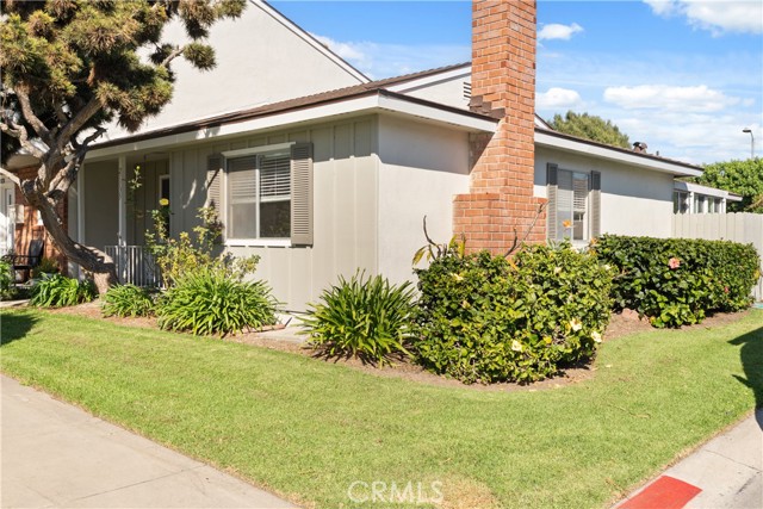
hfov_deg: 60.3
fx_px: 657
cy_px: 254
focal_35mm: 31
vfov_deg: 42.3
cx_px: 382
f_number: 9
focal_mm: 31
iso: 320
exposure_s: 1/160
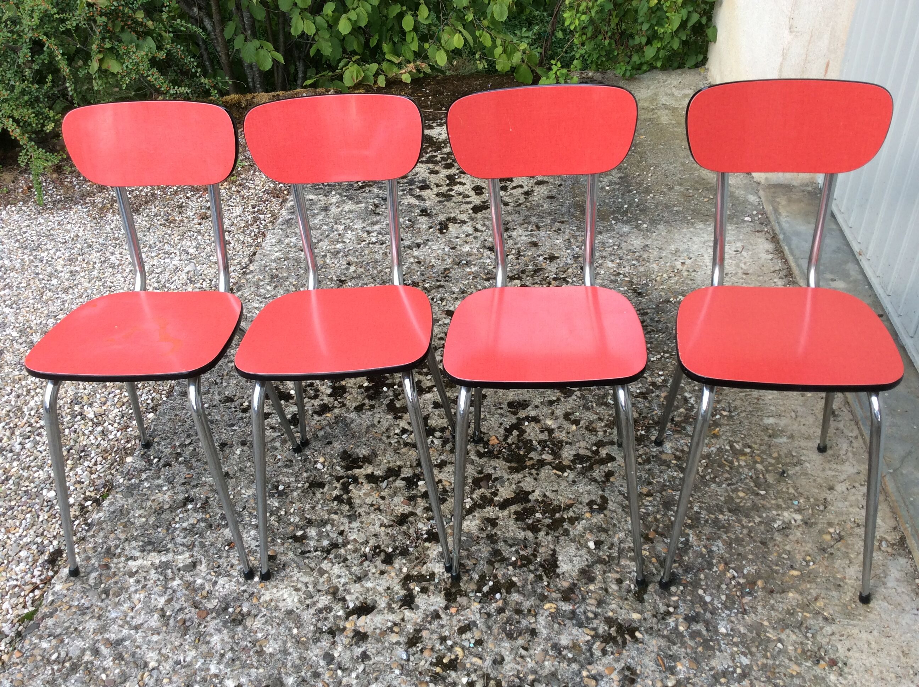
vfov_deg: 44.1
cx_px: 460
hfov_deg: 56.9
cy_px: 344
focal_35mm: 32
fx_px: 848
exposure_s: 1/168
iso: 32
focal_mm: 3.3
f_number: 2.4
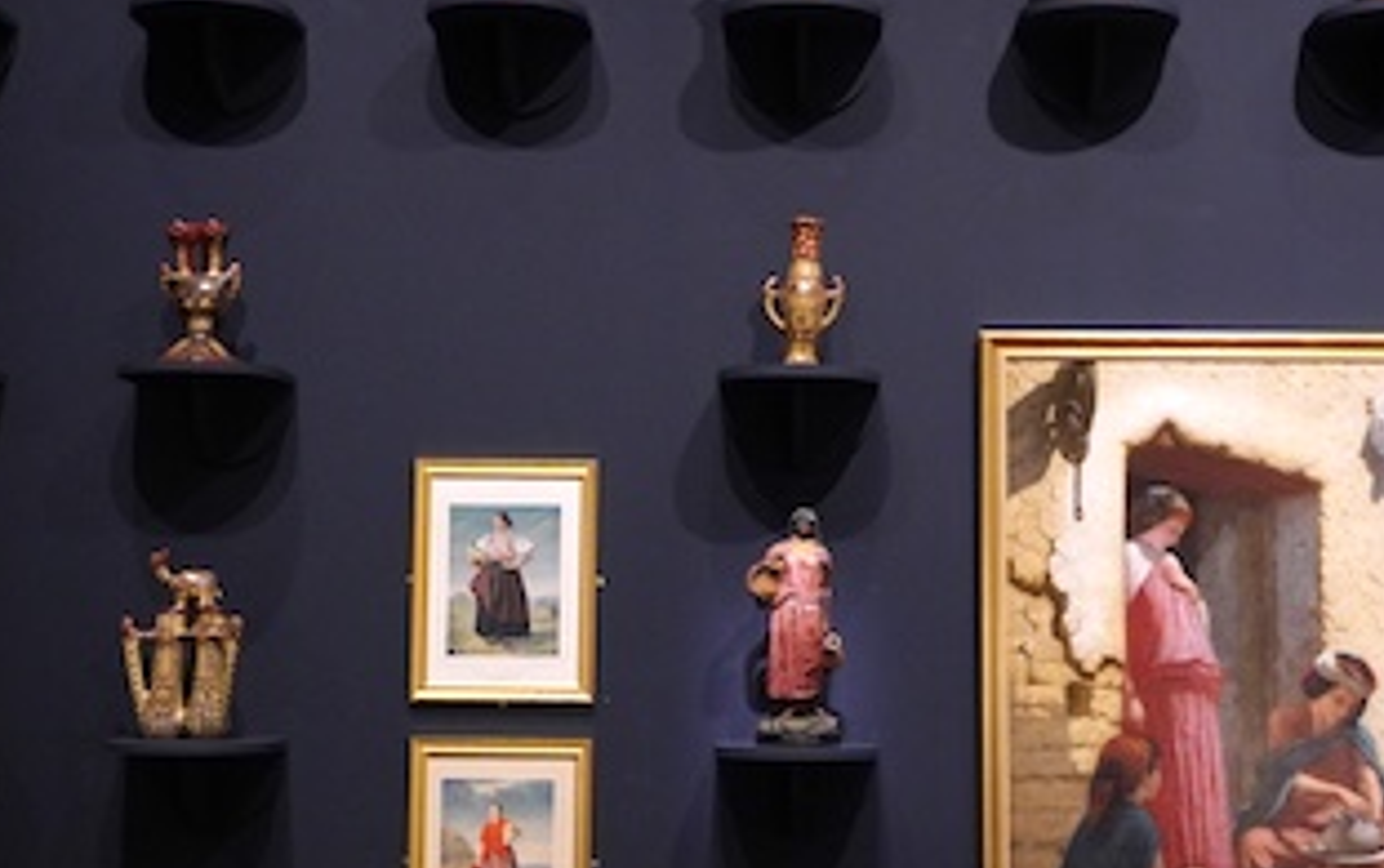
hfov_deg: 31.0
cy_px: 454
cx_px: 792
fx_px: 2492
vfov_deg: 19.8
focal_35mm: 66
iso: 2500
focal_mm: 28
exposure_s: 1/50
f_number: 4.5
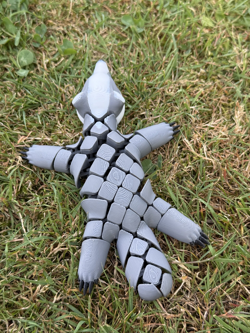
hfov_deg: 30.3
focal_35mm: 48
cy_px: 166
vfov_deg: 39.7
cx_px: 125
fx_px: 462
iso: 80
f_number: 1.78
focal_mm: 6.76
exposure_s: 1/570
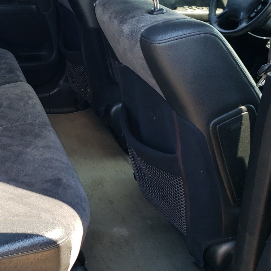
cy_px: 100
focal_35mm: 49
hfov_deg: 32.5
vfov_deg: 34.5
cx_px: 16
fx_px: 434
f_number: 1.5
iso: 50
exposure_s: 1/227
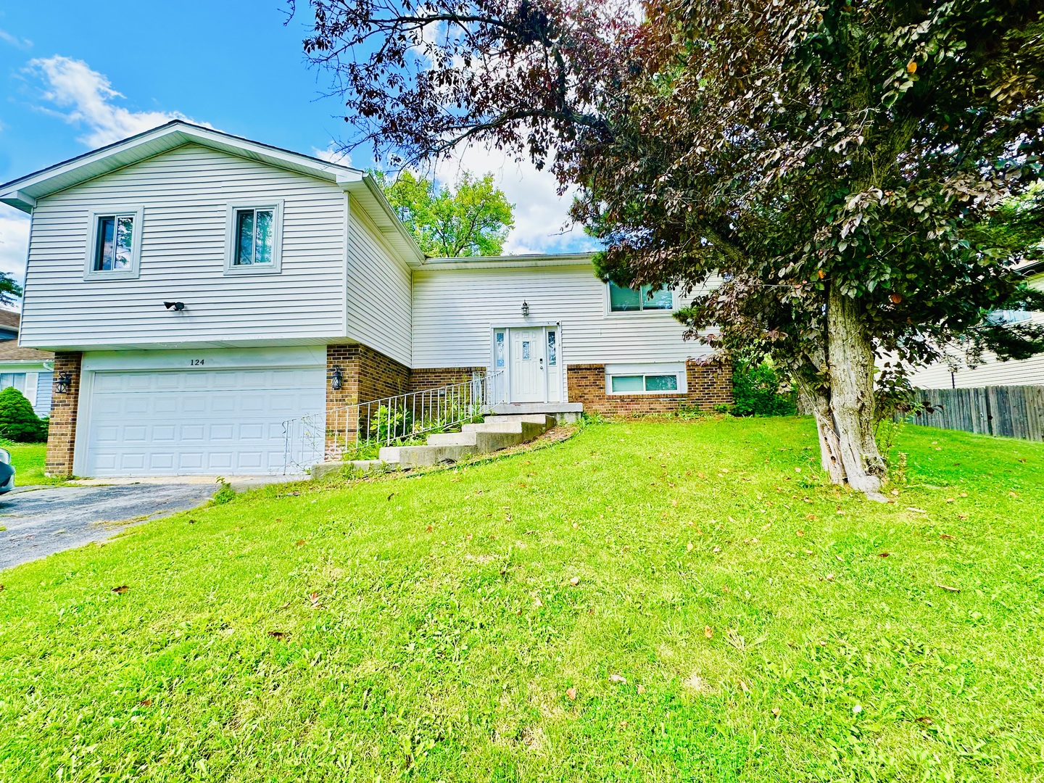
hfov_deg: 102.1
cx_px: 522
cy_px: 392
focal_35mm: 14
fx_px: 422
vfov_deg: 85.7
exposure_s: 1/537
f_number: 2.2
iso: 40
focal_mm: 2.22
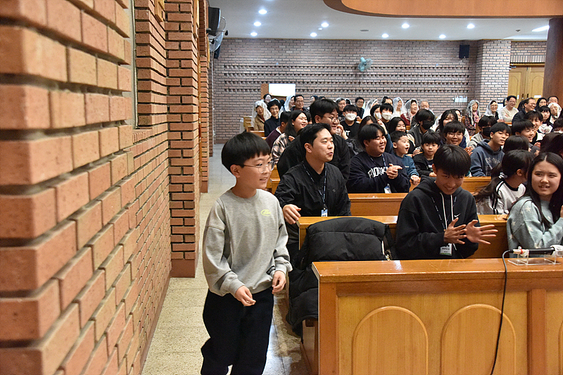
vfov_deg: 36.9
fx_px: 563
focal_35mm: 36
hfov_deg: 53.1
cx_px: 282
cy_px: 188
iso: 10000
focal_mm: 36
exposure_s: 1/125
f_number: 5.6
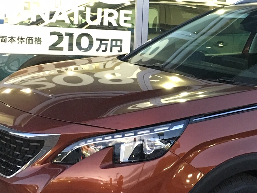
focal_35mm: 79
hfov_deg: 24.0
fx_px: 587
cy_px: 83
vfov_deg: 18.7
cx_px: 230
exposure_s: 1/30
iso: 250
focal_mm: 4.15
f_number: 2.2
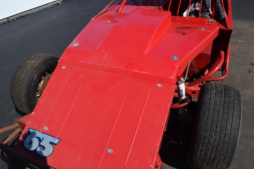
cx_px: 127
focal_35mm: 27
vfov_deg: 48.0
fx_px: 191
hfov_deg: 67.4
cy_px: 84
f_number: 11
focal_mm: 18
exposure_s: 1/500
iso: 200
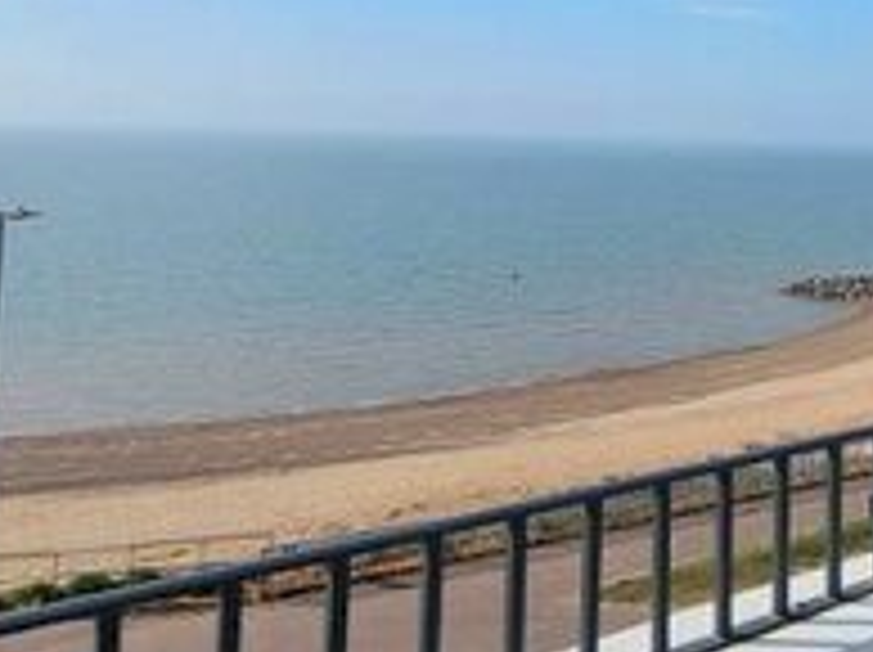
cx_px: 806
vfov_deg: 29.3
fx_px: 1184
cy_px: 43
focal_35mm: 47
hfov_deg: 37.5
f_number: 2.2
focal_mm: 2.2
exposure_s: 1/3064
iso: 50
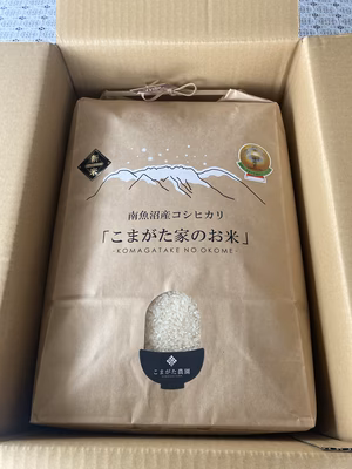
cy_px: 234
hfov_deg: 49.7
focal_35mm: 28
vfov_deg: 63.4
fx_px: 380
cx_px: 176
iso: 125
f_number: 1.8
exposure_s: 1/60
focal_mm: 3.99
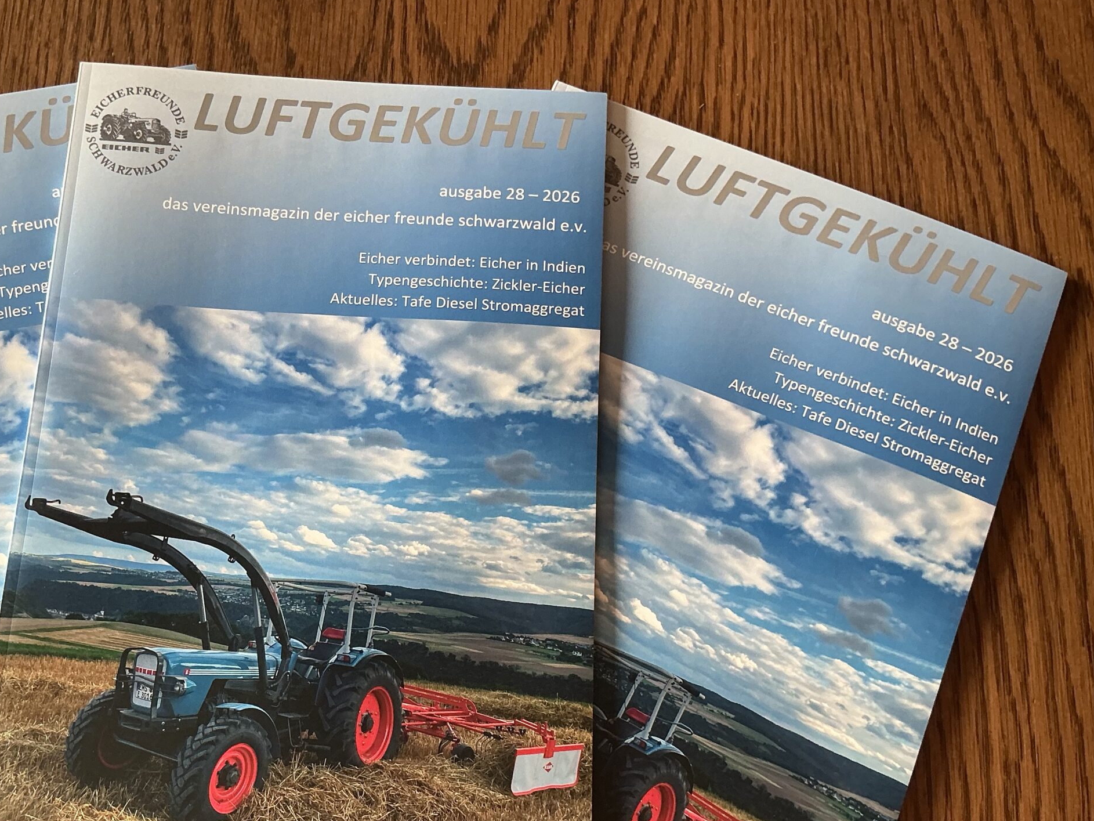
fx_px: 1201
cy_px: 479
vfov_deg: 37.6
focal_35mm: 38
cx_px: 383
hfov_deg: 48.3
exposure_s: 1/68
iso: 64
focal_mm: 3
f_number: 1.8
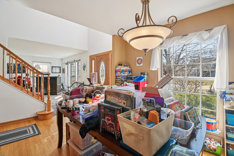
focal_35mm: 15
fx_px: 97
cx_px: 117
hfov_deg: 100.4
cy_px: 78
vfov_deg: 77.3
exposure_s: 1/30
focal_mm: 10
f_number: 8
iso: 100
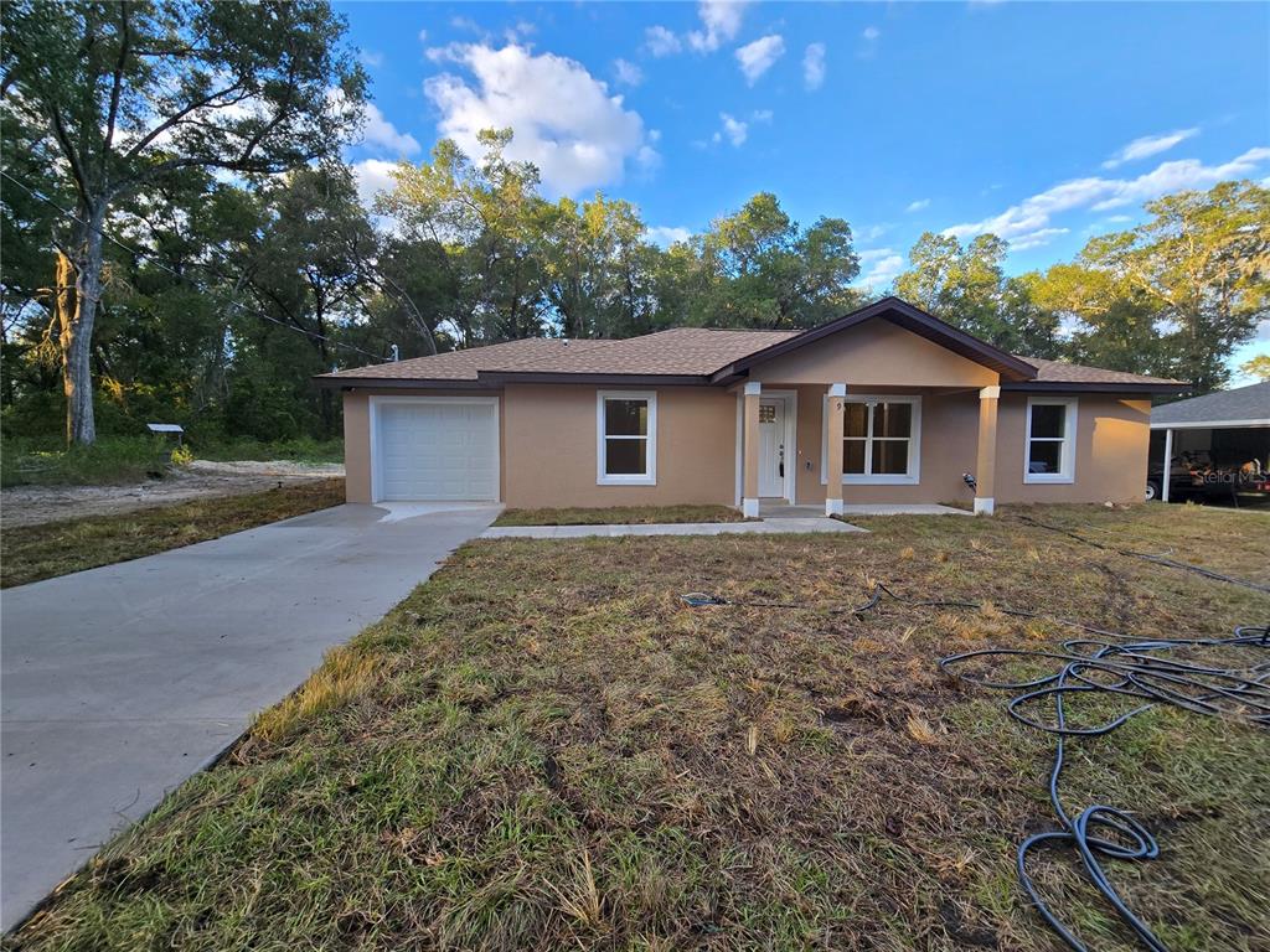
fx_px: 477
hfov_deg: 106.2
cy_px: 476
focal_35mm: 13
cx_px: 635
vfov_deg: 89.9
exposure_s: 1/347
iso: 50
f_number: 2.2
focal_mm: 2.2
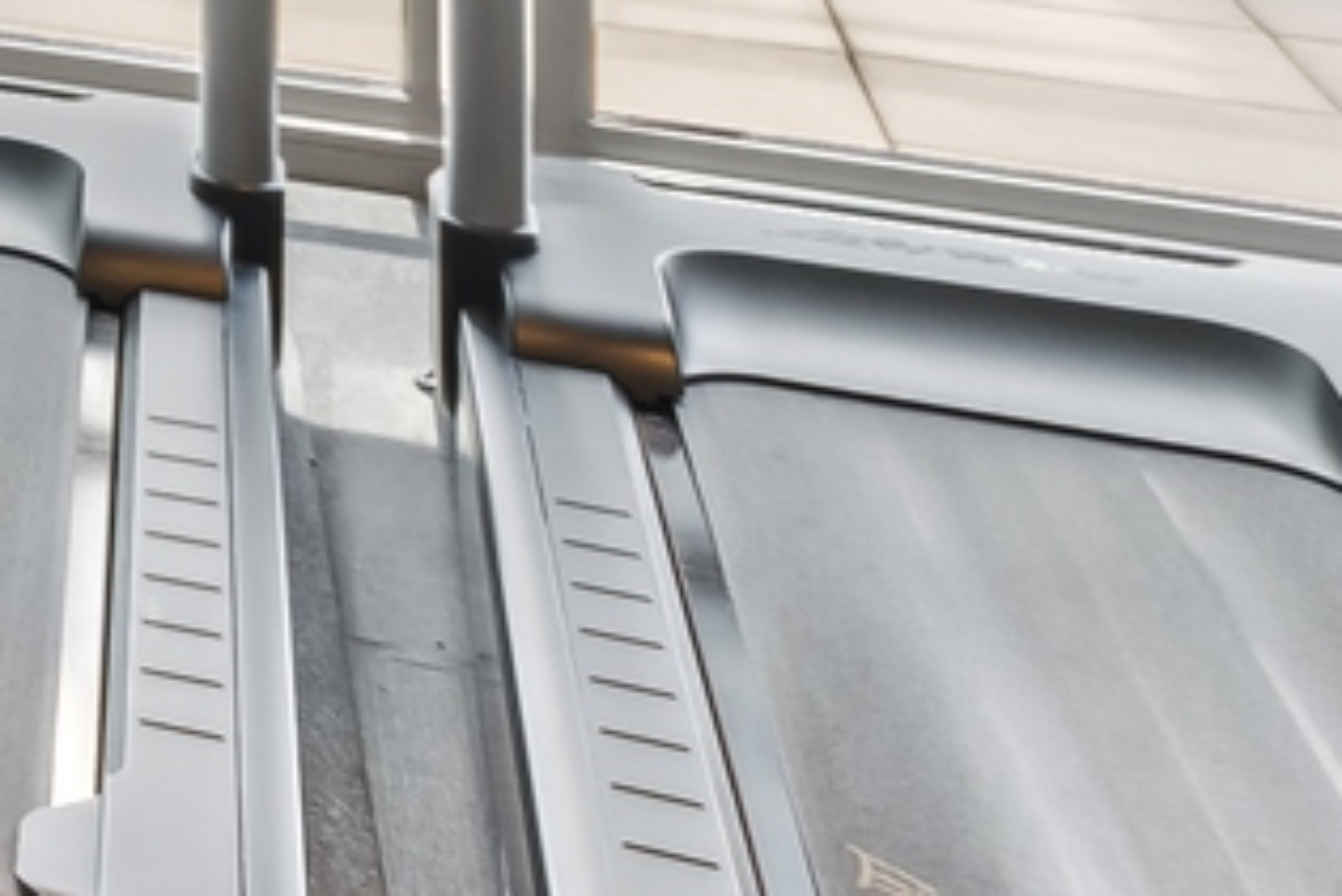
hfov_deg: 15.2
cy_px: -803
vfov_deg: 13.7
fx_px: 3244
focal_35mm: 87
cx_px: -1758
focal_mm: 17
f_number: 8
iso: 500
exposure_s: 1/80
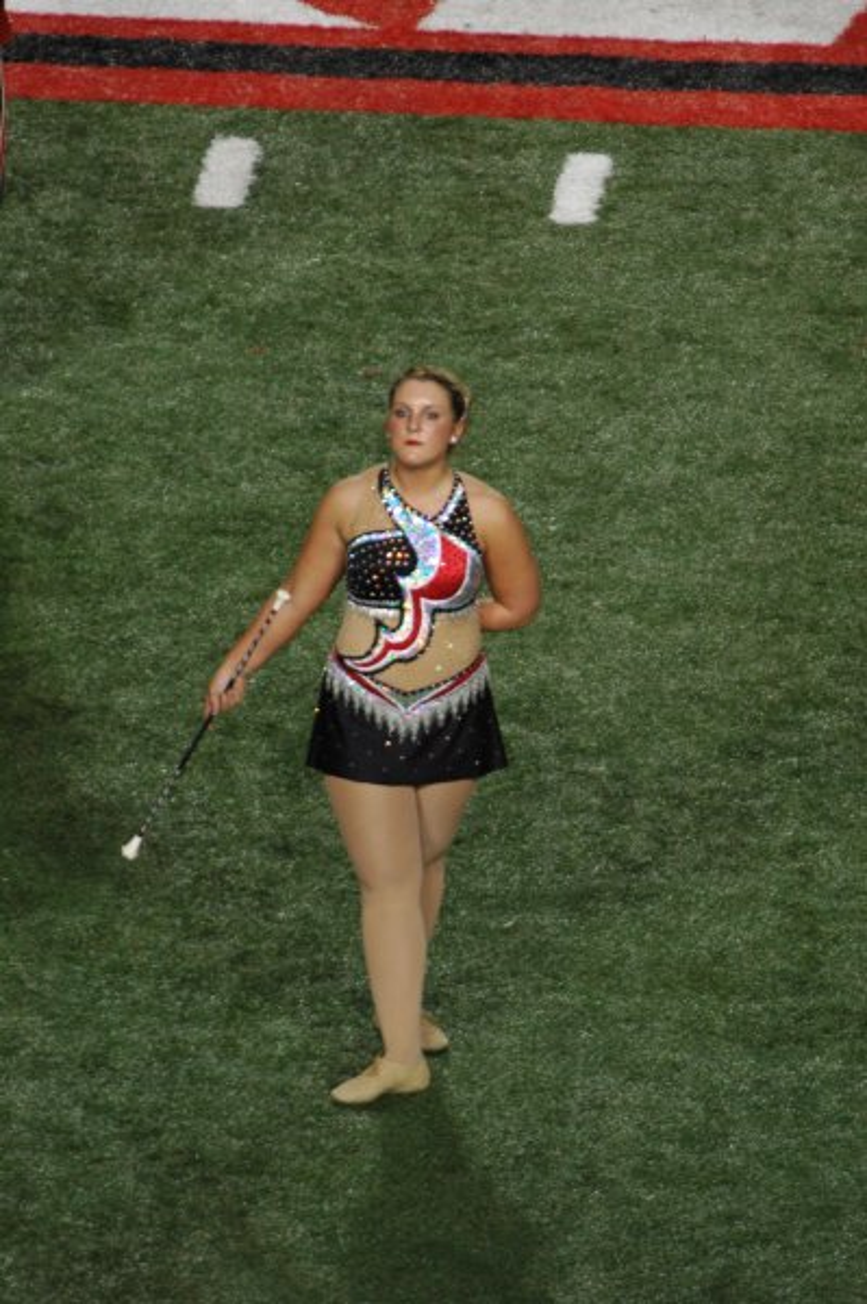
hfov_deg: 2.3
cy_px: 652
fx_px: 21711
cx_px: 434
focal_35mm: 600
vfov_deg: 3.4
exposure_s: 1/60
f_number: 5.6
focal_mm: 400
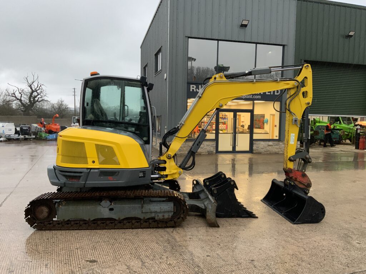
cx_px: 183
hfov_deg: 61.7
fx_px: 307
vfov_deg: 48.2
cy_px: 137
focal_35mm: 29
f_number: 1.8
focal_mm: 3
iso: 100
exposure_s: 1/60
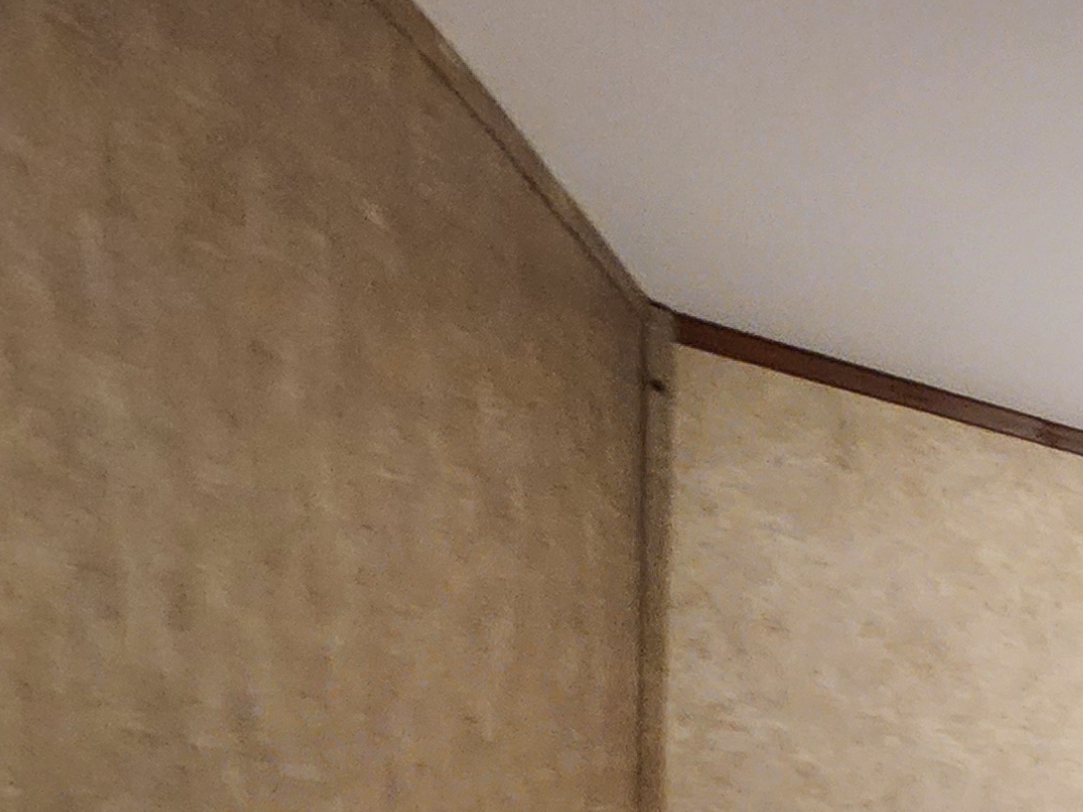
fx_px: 1596
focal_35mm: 51
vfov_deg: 19.8
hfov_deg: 25.8
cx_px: 1691
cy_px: 1513
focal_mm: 2.2
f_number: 2.2
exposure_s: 1/24
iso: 640
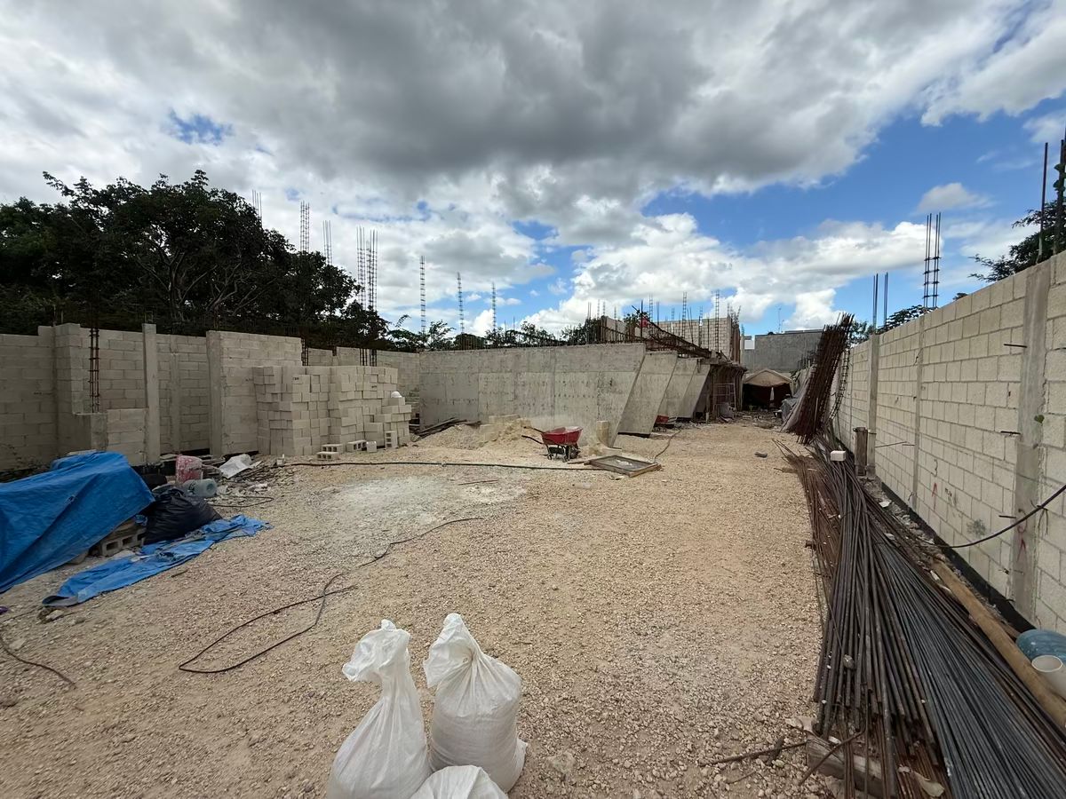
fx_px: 431
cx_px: 533
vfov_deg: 85.7
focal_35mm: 14
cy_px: 400
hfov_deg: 102.1
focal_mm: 2.22
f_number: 2.2
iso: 50
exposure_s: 1/1901
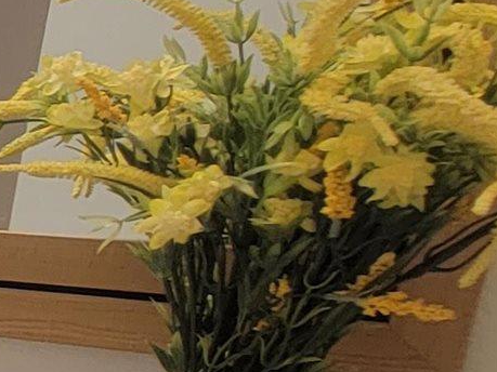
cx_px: -1056
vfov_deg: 16.4
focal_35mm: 87
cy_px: 411
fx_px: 1249
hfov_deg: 11.0
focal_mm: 2.2
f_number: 2.2
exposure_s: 1/60
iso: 80
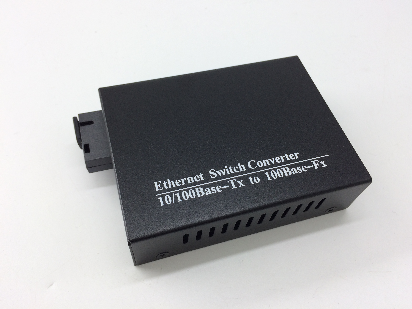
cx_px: 206
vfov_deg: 48.2
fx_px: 345
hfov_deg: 61.7
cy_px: 154
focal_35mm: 29
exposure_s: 1/230
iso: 32
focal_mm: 4.15
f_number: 2.2
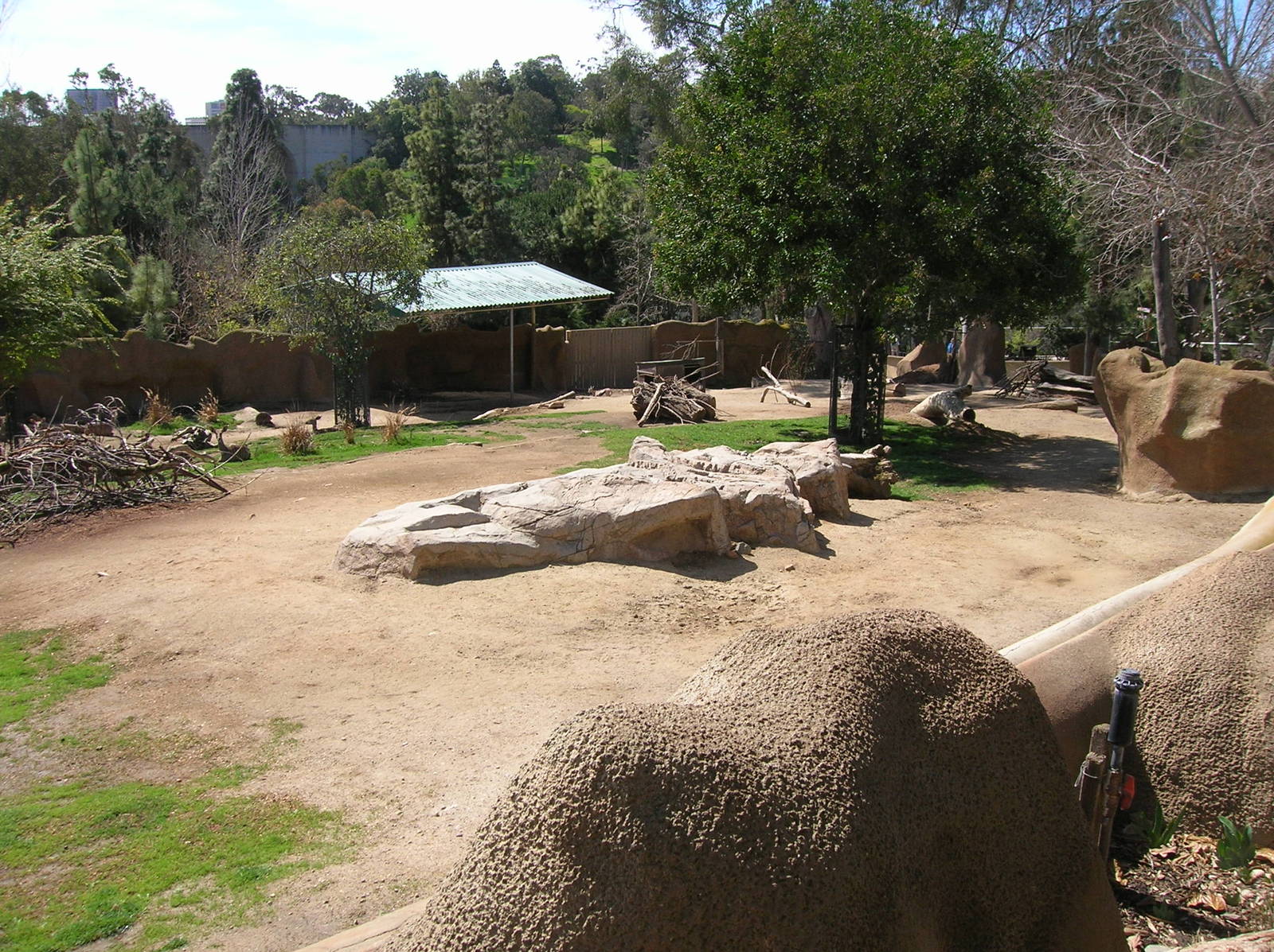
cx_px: 637
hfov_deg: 54.0
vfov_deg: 41.7
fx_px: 1250
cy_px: 476
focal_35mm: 34
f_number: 4.9
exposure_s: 1/264
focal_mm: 5.7
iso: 50
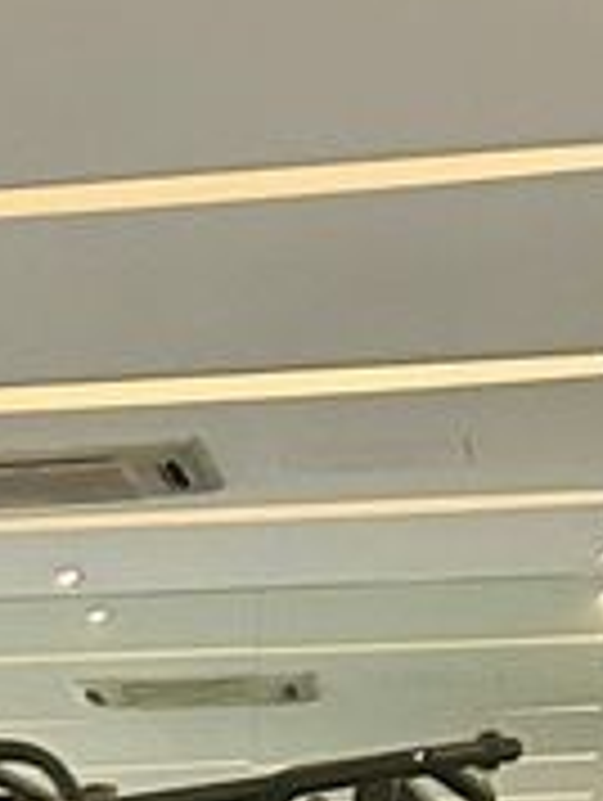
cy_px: 1714
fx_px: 4055
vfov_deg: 10.2
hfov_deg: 7.6
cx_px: -1094
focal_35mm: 175
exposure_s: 1/60
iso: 320
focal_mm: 5.7
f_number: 1.5
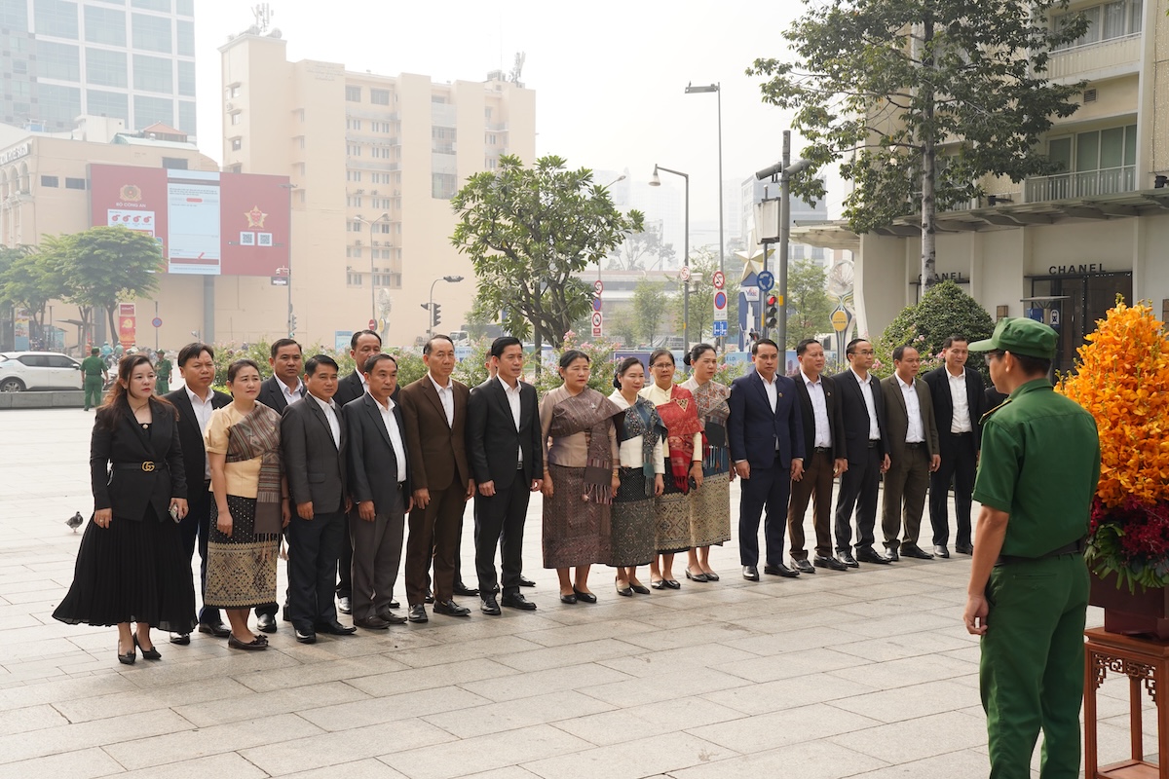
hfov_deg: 48.5
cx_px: 584
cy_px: 390
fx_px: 1299
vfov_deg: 33.4
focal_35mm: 40
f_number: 8
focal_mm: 40
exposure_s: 1/400
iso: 500
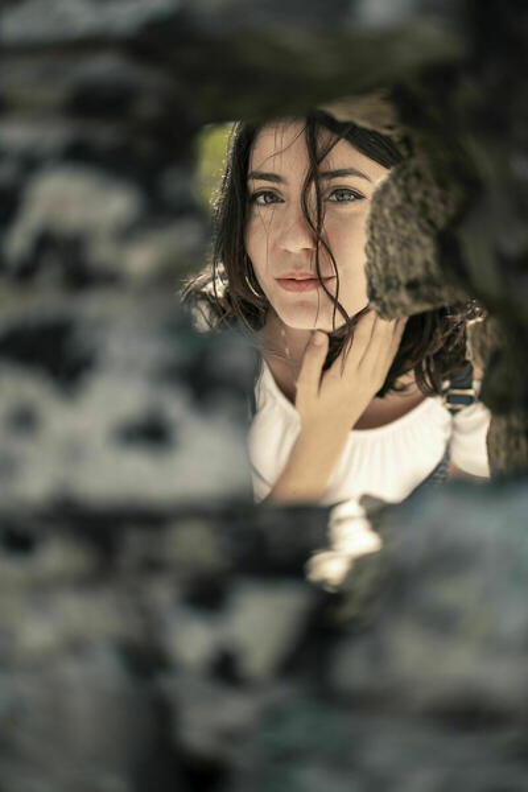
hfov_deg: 25.5
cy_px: 396
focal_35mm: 53
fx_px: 1166
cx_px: 264
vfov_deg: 37.5
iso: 80
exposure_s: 1/2000
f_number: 1.4
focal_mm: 35
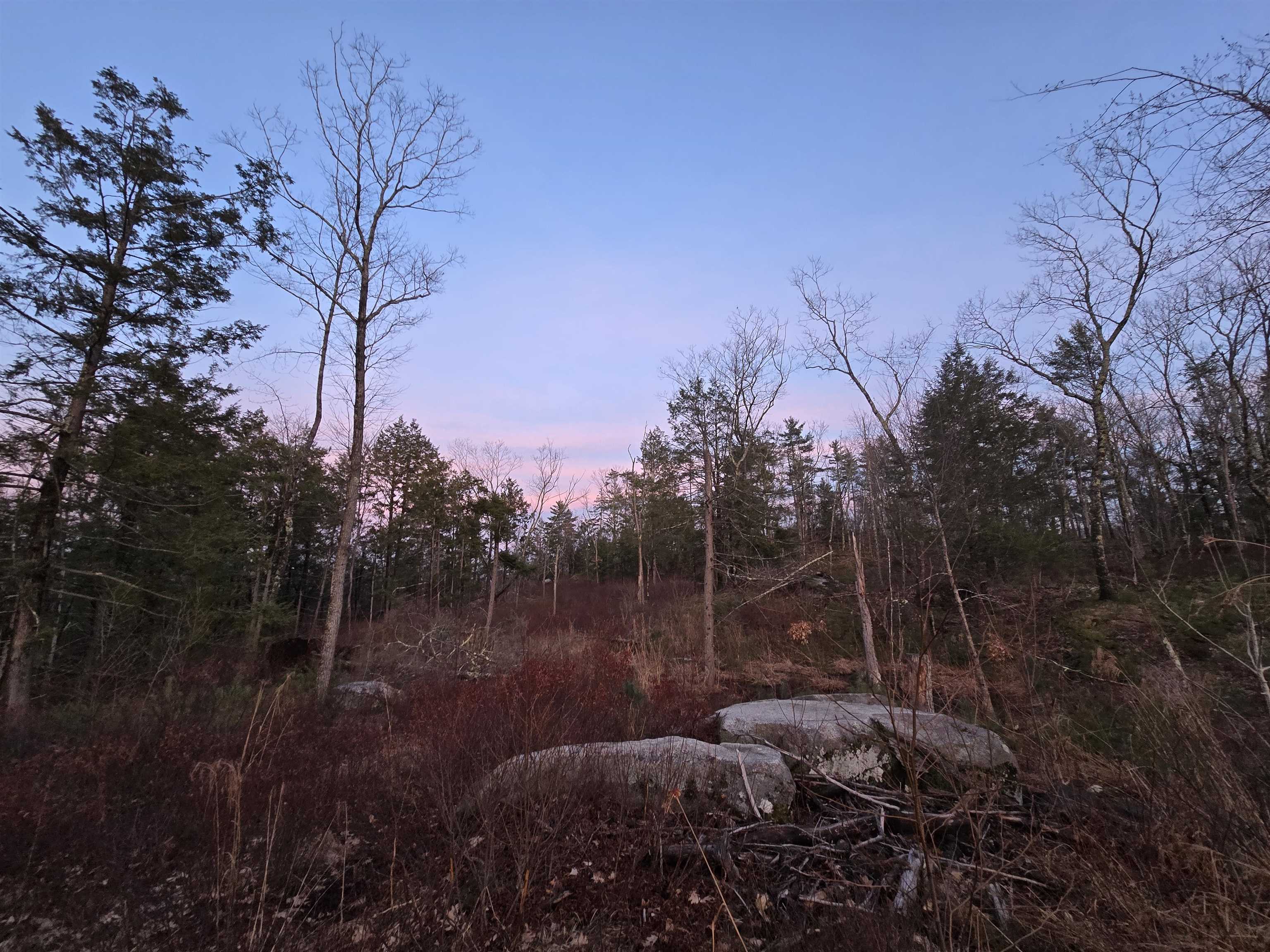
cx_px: 635
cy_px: 476
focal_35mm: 13
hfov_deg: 106.2
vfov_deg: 89.9
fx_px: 477
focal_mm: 2.2
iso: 250
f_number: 2.2
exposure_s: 1/60
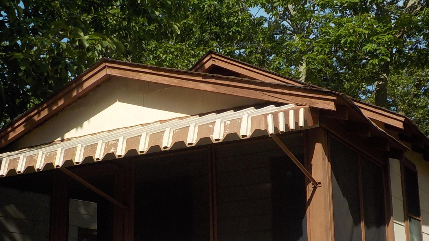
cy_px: 180
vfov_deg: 23.7
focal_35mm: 50
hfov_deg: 41.3
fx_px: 569
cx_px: 215
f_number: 3.3
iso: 125
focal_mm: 4.1
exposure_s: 1/1000
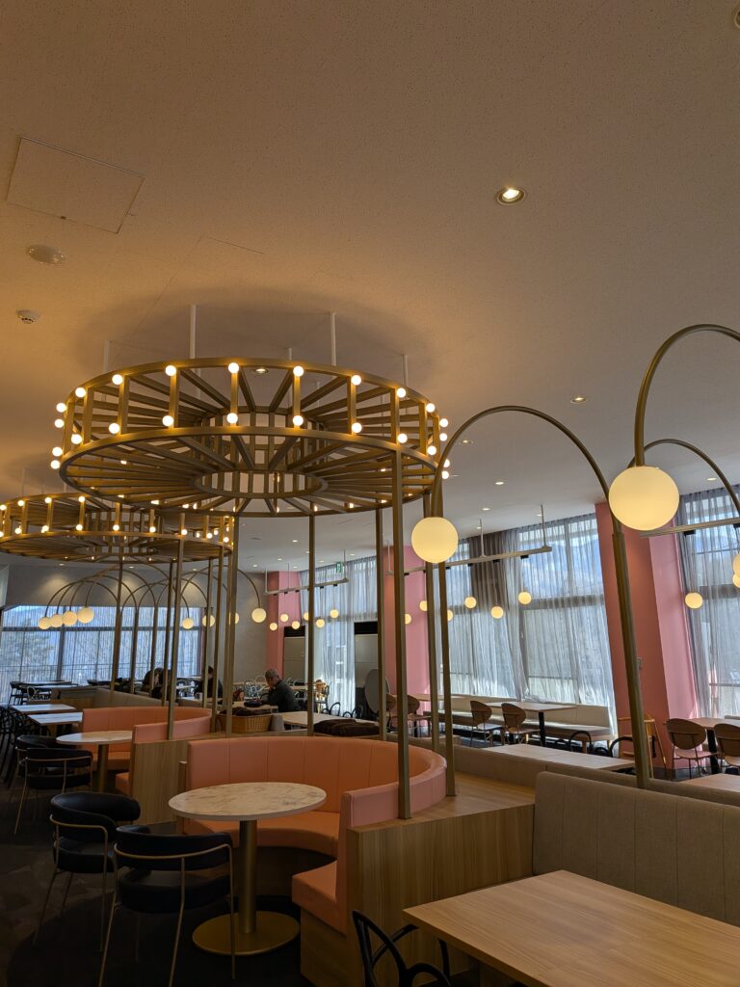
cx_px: 370
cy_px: 494
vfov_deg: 71.6
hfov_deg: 56.8
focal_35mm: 24
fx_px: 684
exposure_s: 1/321
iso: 26
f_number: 1.7
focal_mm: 4.53
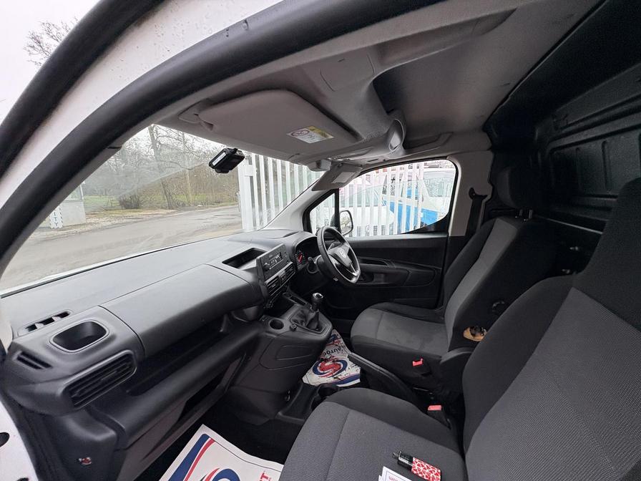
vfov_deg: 85.7
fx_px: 259
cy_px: 240
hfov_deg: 102.1
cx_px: 320
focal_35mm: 14
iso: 80
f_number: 2.2
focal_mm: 2.22
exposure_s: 1/99
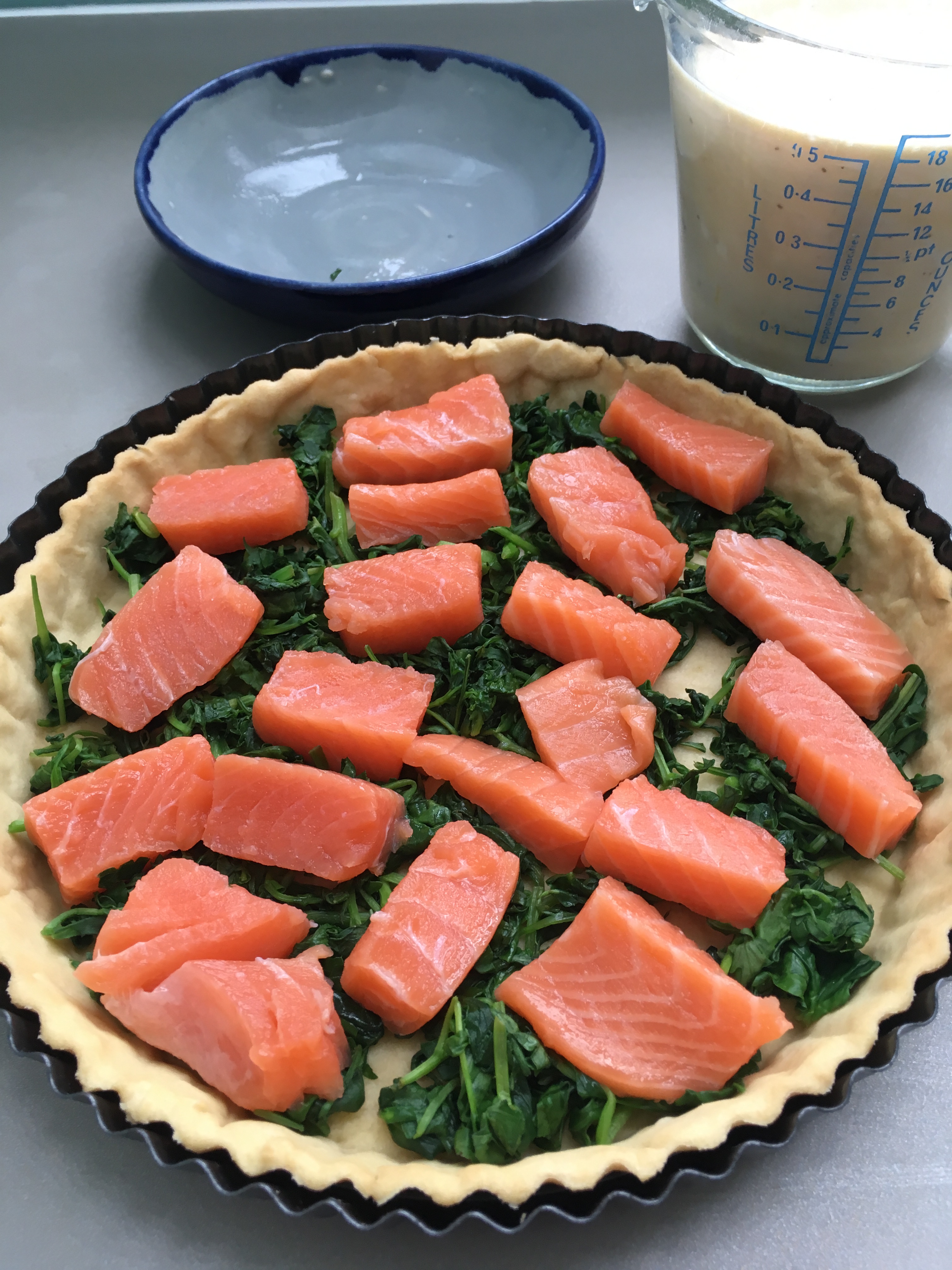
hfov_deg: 48.2
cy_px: 635
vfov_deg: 61.7
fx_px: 1063
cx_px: 476
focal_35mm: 29
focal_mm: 4.15
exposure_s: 1/33
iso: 32
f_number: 2.2
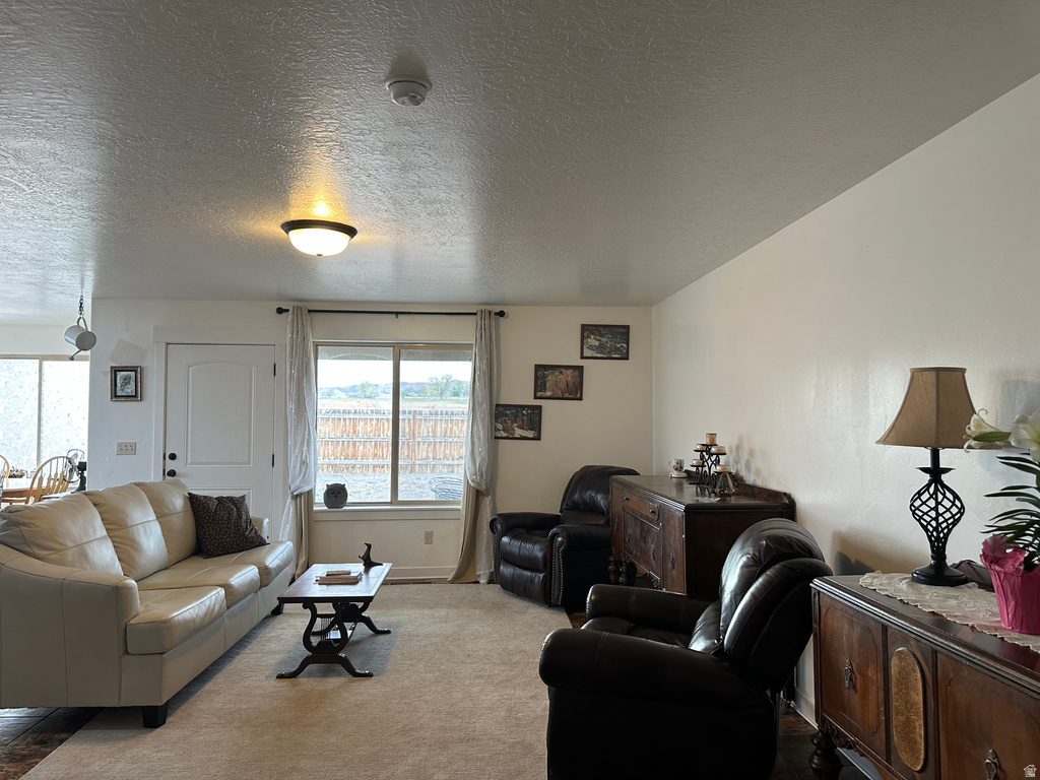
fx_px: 721
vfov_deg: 56.8
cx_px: 520
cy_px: 390
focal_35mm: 24
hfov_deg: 71.6
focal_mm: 6.86
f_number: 1.78
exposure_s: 1/120
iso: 160
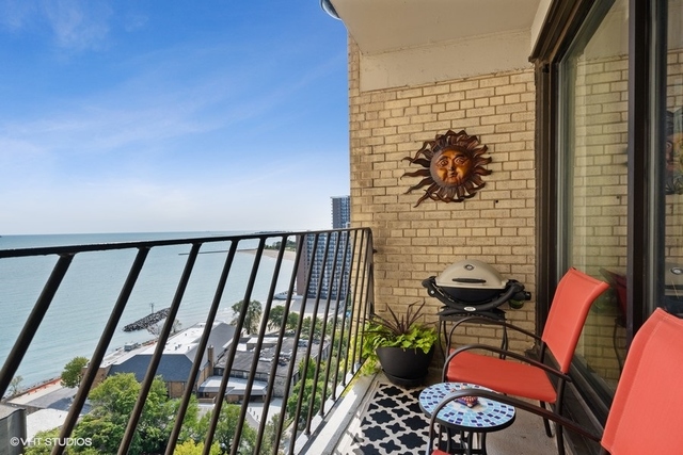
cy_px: 228
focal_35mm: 19
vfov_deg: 64.6
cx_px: 342
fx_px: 361
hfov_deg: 86.9
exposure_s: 1/750
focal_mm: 19
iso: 200
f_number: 9.5
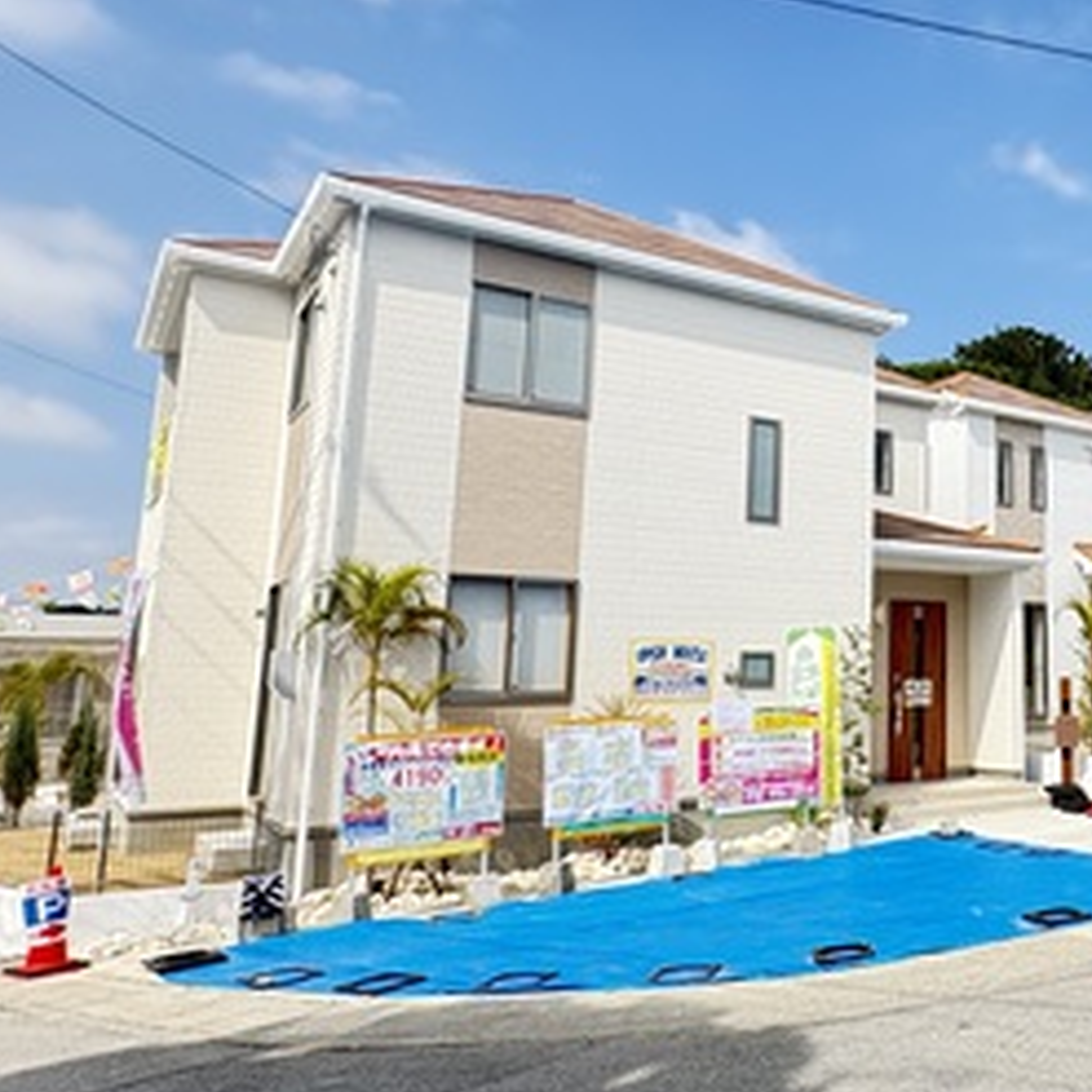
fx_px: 1142
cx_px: 1026
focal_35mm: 32
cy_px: 486
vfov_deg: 51.0
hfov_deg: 45.2
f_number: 2.2
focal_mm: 2.22
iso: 40
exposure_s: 1/501
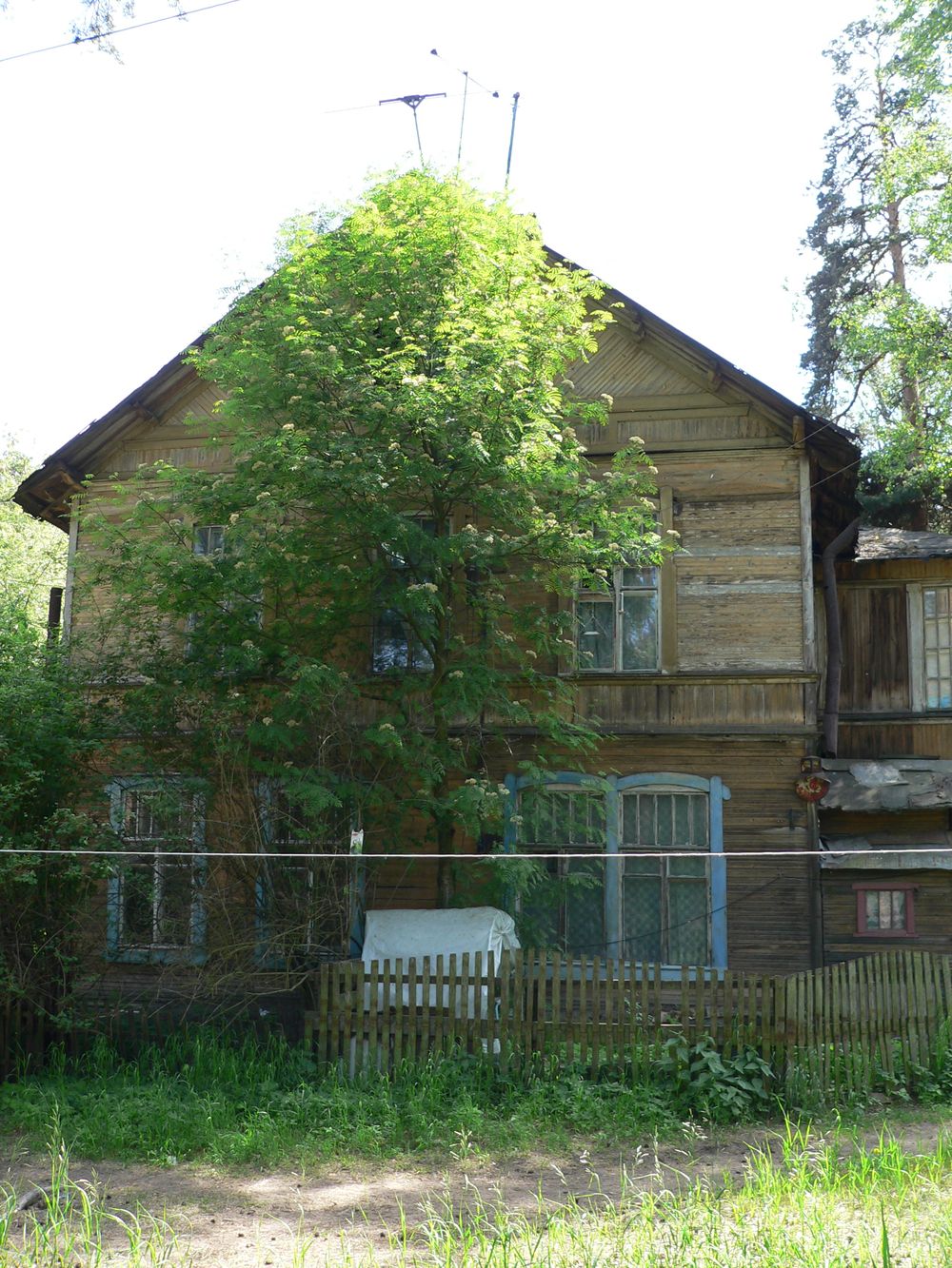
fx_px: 1320
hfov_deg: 39.7
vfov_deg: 51.4
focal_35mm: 36
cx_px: 476
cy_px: 634
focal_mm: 6
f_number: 2.8
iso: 80
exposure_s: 1/100
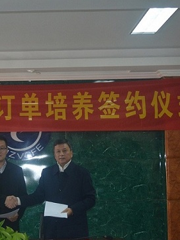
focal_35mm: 88
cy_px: 120
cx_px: 13
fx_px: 609
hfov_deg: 16.5
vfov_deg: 22.2
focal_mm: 40
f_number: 5.3
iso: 1250
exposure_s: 1/60
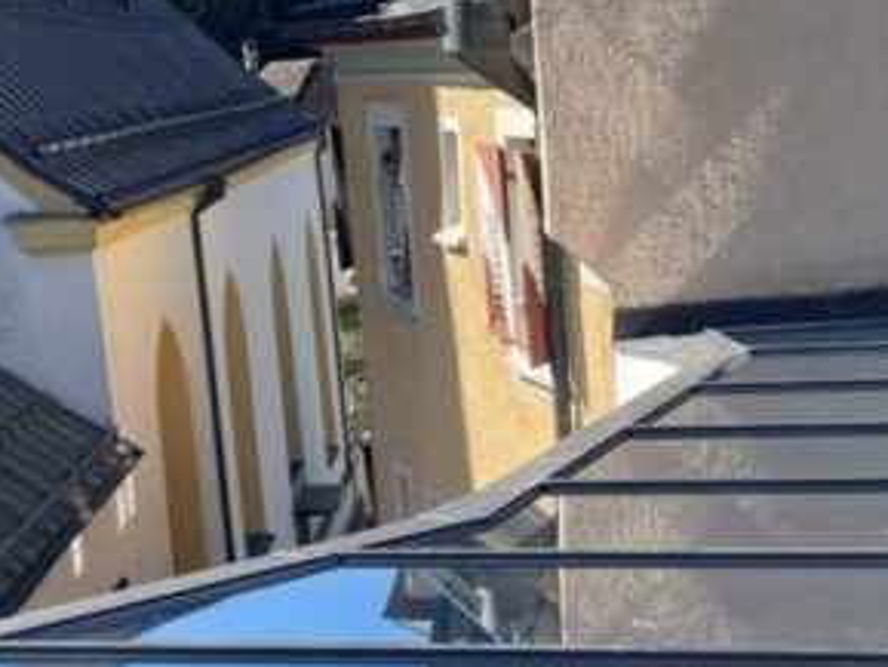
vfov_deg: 21.2
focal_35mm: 69
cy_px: 480
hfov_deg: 28.1
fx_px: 1771
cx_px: 485
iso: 32
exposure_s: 1/1595
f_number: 1.6
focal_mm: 4.2
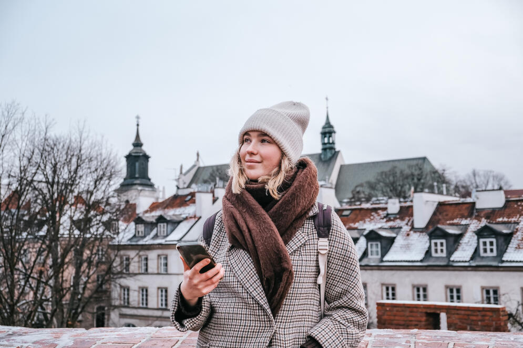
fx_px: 581
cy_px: 174
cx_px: 262
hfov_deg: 48.5
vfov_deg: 33.4
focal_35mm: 40
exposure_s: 1/100
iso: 320
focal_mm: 26.5
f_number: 3.6
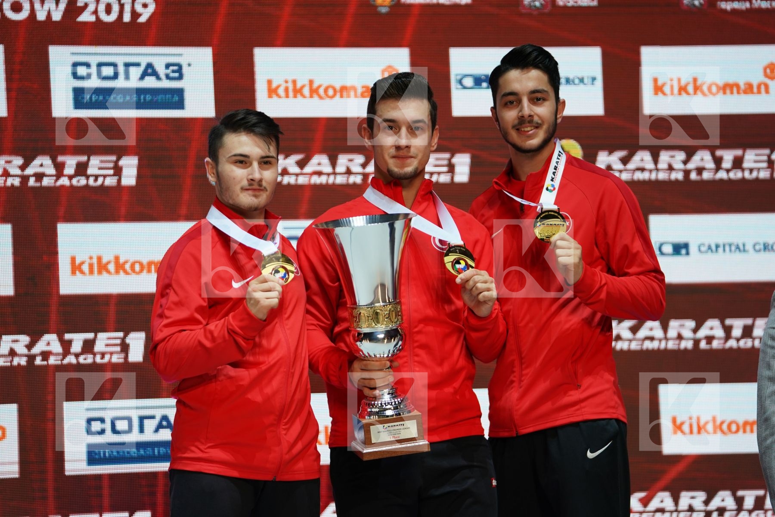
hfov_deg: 13.0
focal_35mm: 158
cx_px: 388
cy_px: 258
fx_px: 3401
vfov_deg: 8.7
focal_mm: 158
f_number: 2.8
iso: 200
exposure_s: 1/250
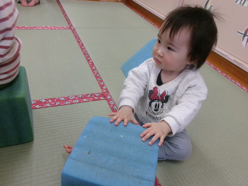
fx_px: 201
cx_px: 124
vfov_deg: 49.7
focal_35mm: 28
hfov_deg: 63.4
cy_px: 93
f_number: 3.9
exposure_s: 1/125
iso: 608
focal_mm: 5.1
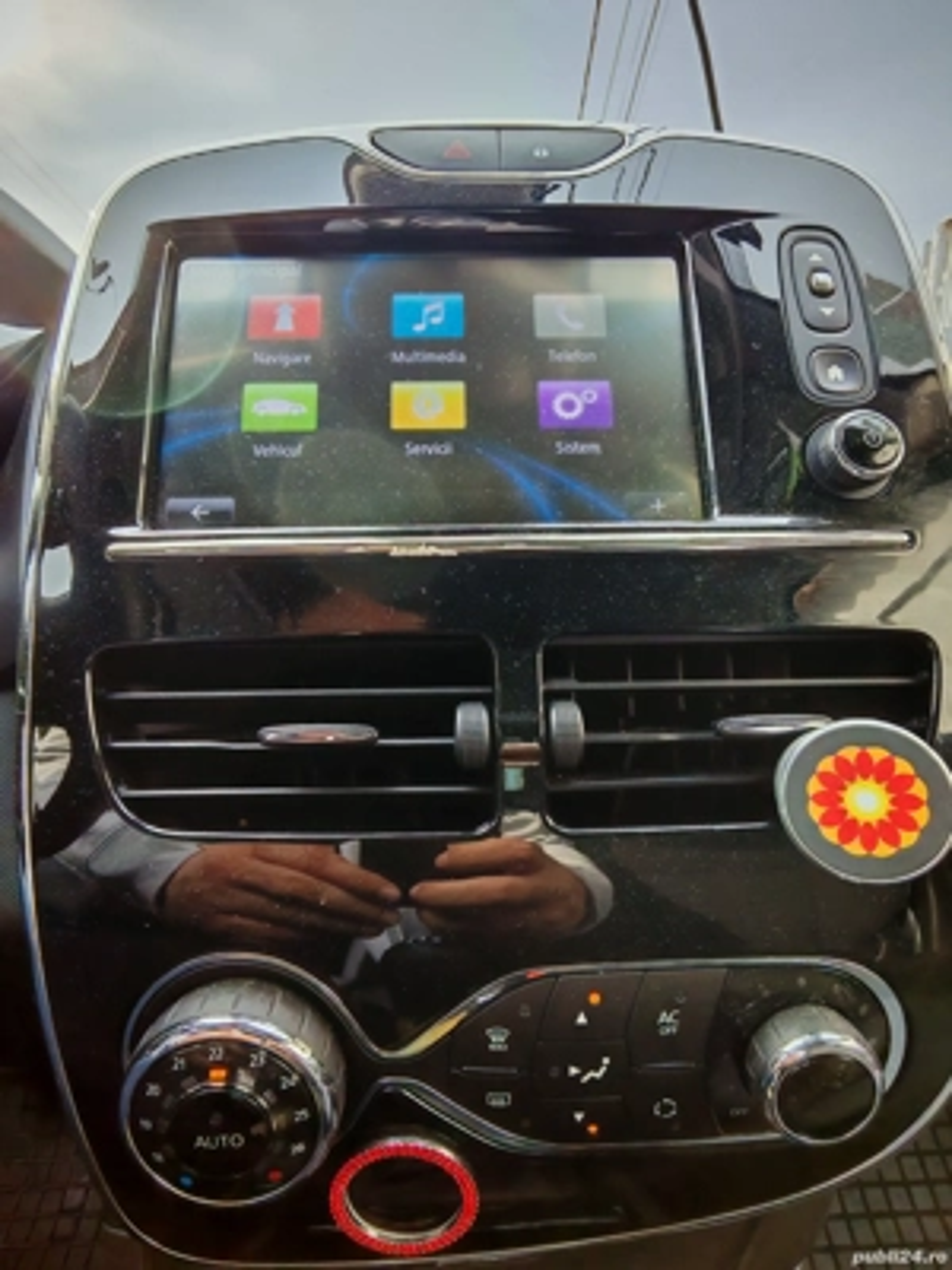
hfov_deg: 68.7
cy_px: 635
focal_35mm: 19
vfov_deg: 84.7
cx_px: 476
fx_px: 697
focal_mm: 1.96
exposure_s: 1/130
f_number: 2.2
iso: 50
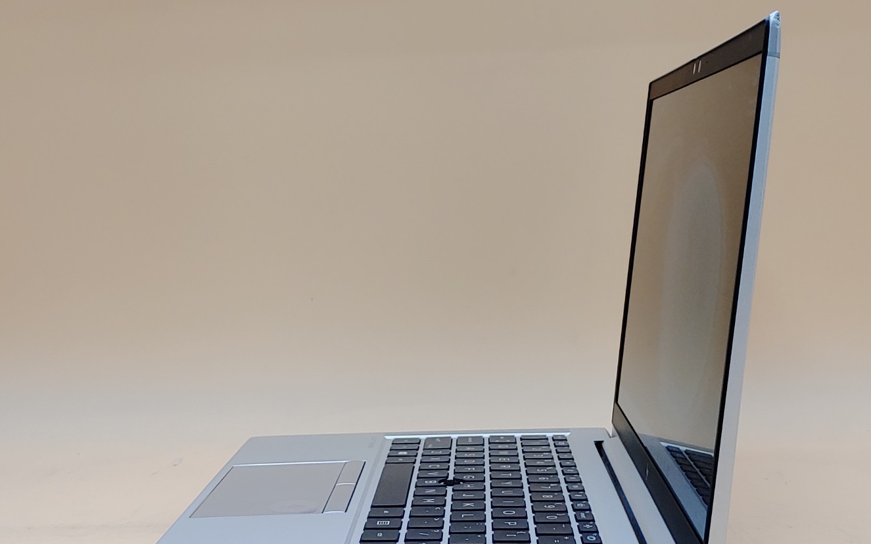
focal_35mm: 53
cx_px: 439
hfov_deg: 38.2
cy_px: 333
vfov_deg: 24.4
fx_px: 1258
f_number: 1.8
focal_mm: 4.36
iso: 50
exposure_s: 1/86
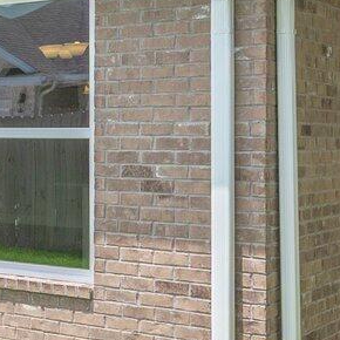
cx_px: -231
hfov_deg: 17.6
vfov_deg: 20.6
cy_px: 190
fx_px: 933
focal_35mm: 84
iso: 100
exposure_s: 1/400
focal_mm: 14
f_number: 9
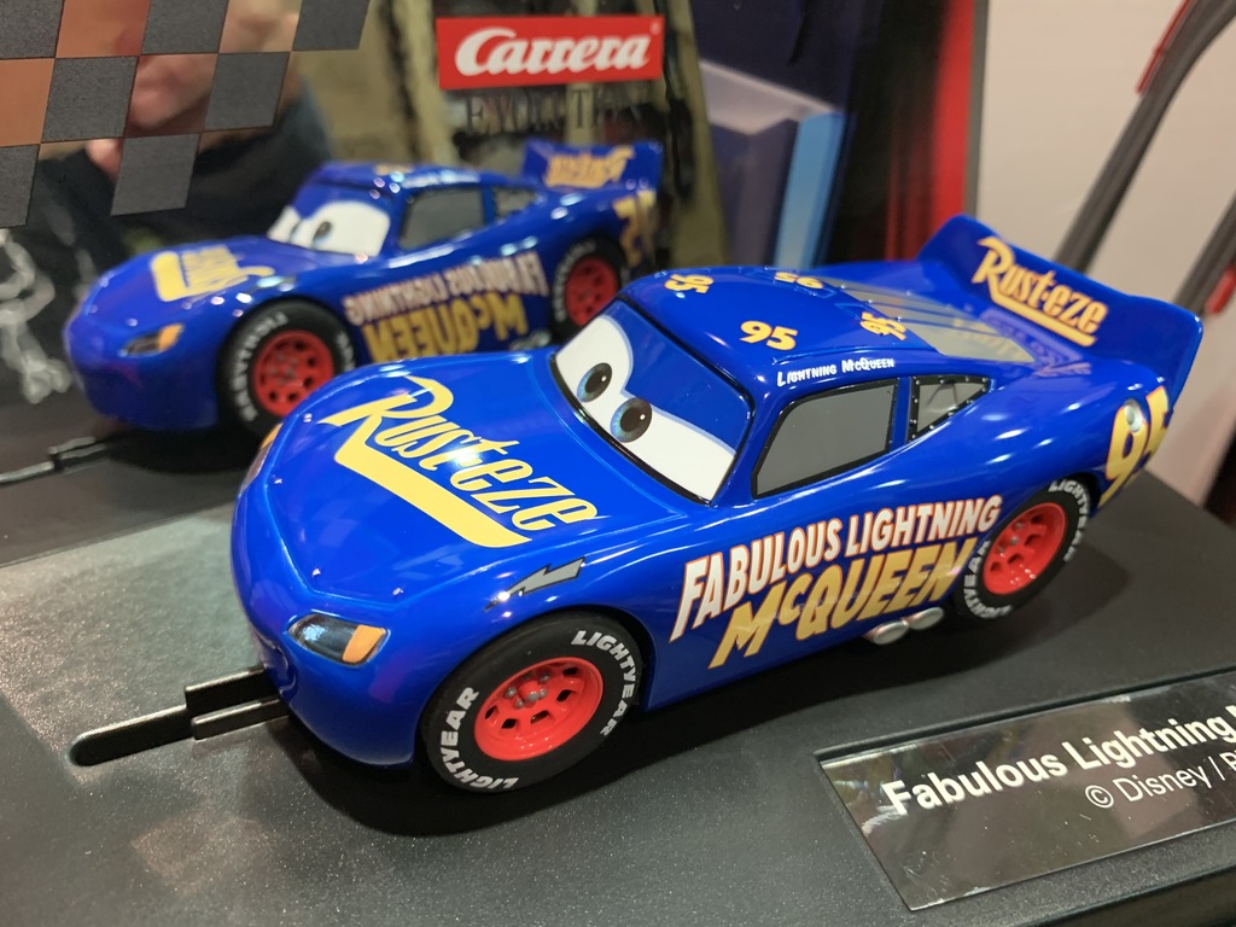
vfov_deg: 53.1
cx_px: 618
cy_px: 464
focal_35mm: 26
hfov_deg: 67.3
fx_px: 928
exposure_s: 1/33
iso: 320
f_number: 1.8
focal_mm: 4.25
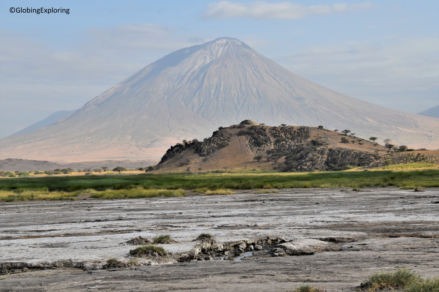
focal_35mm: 93
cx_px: 220
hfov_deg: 21.9
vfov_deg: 14.7
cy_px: 146
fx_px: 1134
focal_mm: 62
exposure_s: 1/400
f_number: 11
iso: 400
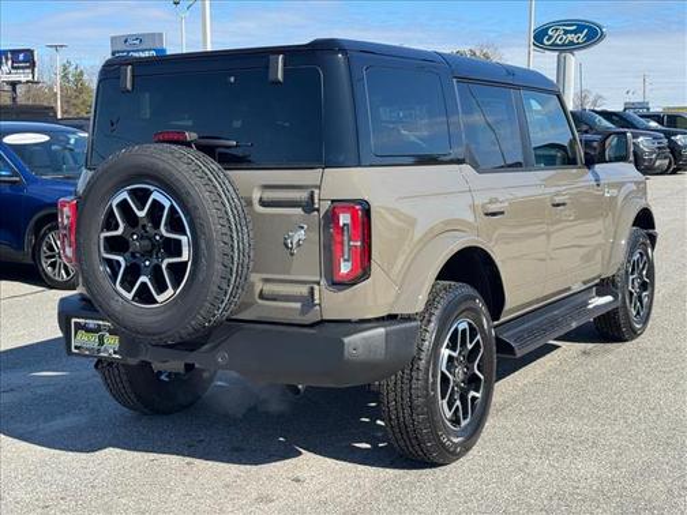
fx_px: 953
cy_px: 258
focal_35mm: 48
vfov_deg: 30.3
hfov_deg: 39.7
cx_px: 344
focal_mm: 6.76
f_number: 1.78
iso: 64
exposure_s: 1/2045
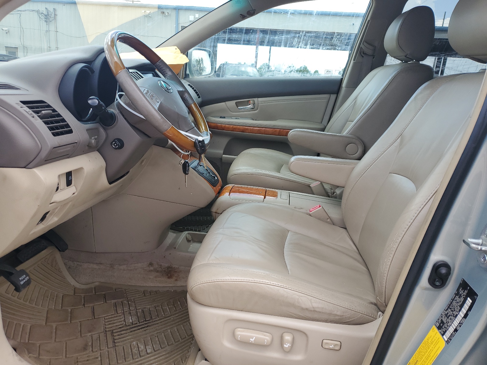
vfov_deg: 53.1
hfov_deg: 67.3
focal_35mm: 26
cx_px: 244
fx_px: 366
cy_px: 182
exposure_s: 1/526
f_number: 1.5
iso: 50
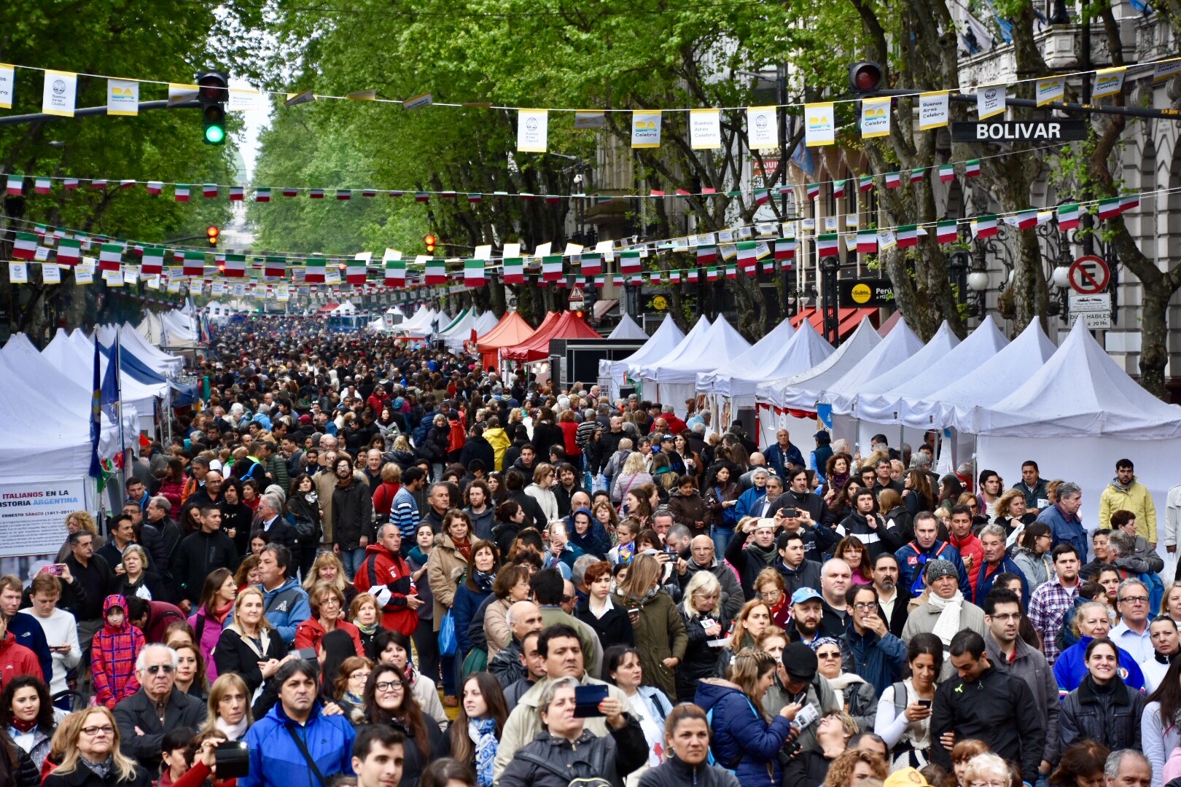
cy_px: 394
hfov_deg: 16.1
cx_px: 590
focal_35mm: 128
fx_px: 4182
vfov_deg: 10.8
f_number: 5.3
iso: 800
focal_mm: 85
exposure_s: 1/640
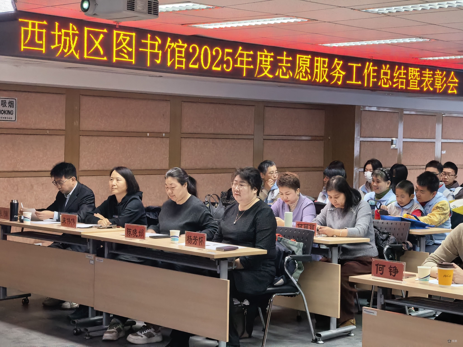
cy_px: 174
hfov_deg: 29.4
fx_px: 883
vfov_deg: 22.3
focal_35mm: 66
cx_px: 232
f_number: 4
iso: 200
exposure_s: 1/50
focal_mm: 8.5
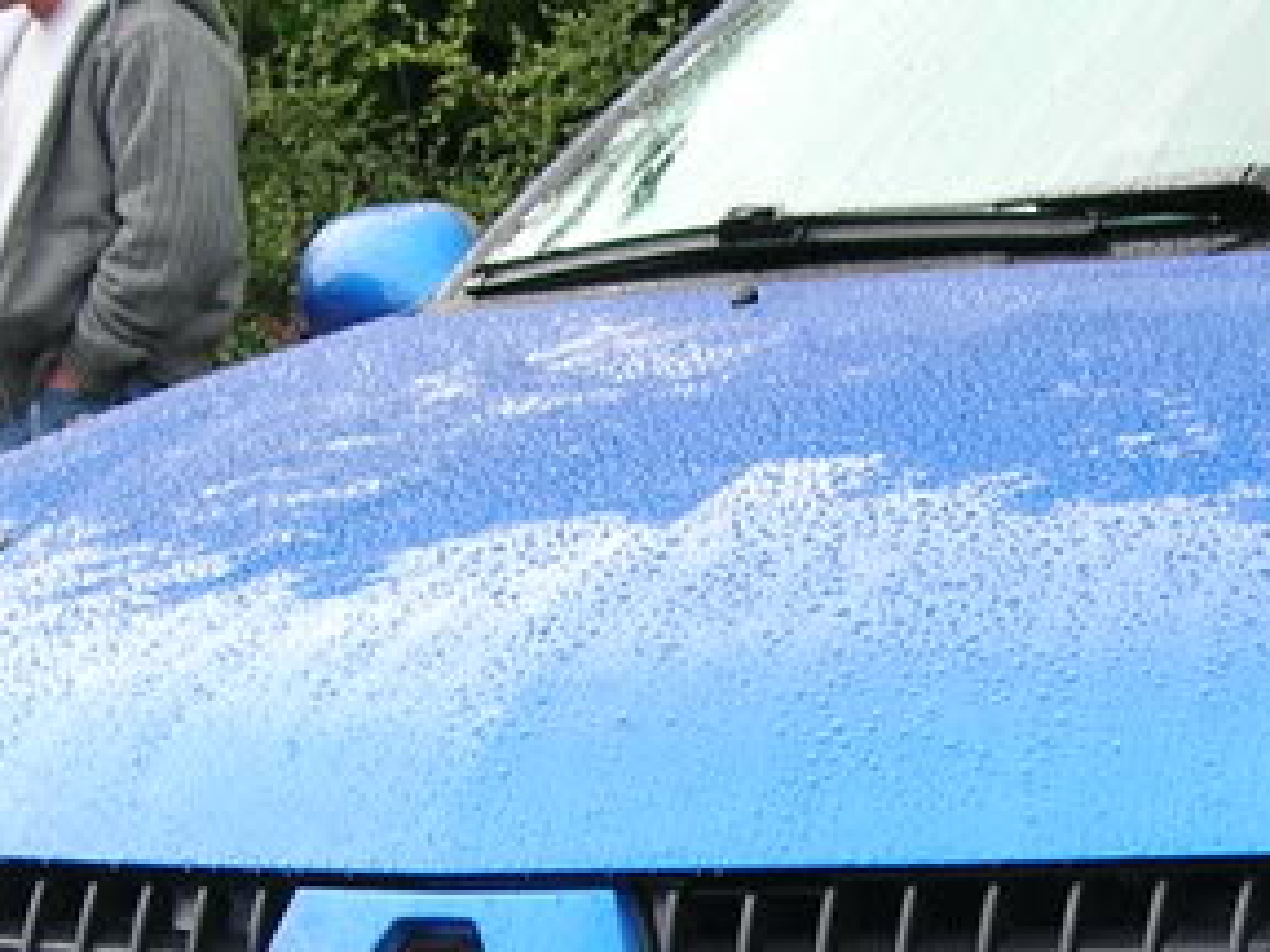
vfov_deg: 10.9
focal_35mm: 135
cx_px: 1261
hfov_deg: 14.4
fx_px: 4953
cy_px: 811
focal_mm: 7.8
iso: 64
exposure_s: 1/30
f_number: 2.8
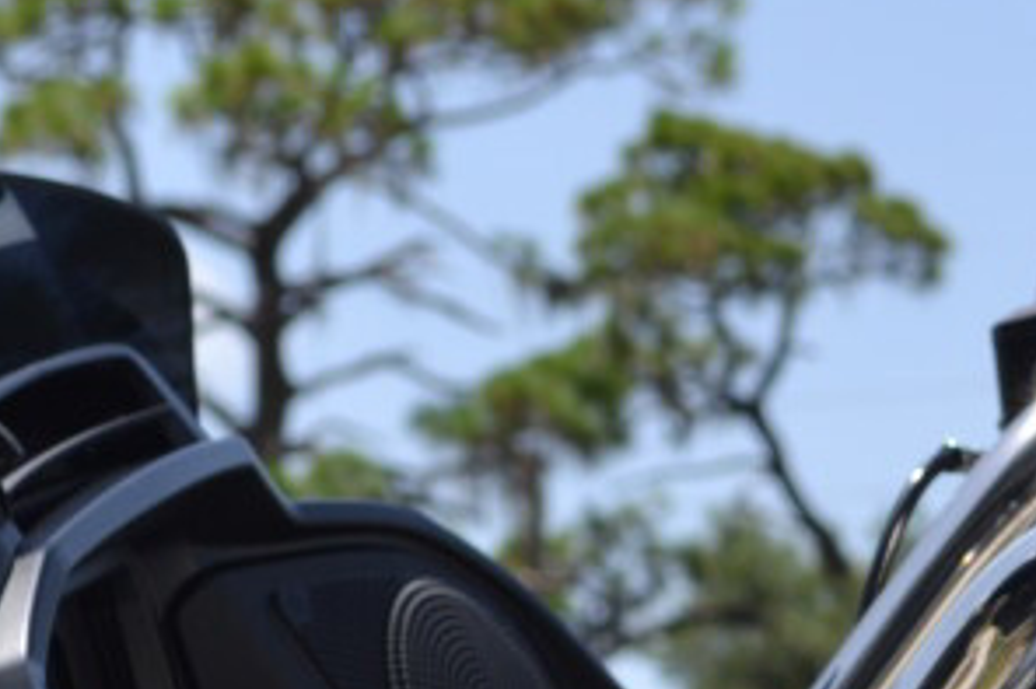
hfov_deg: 7.7
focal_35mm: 268
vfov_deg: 5.1
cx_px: 858
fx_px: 7708
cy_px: 1210
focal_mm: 44
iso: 100
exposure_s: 1/250
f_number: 8
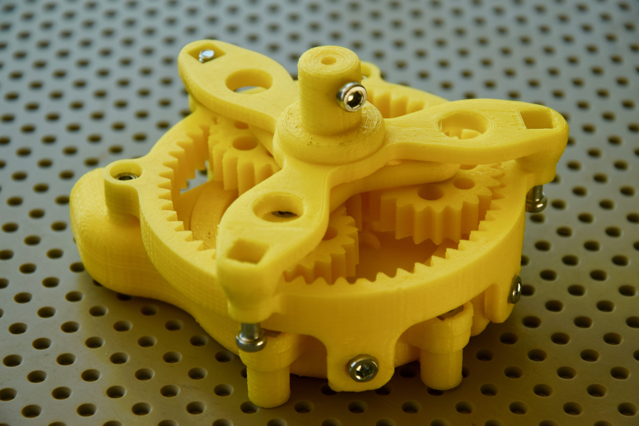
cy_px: 213
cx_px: 320
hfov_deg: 14.9
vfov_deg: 9.9
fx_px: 2449
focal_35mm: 138
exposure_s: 1/200
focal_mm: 92
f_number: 7.1
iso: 250
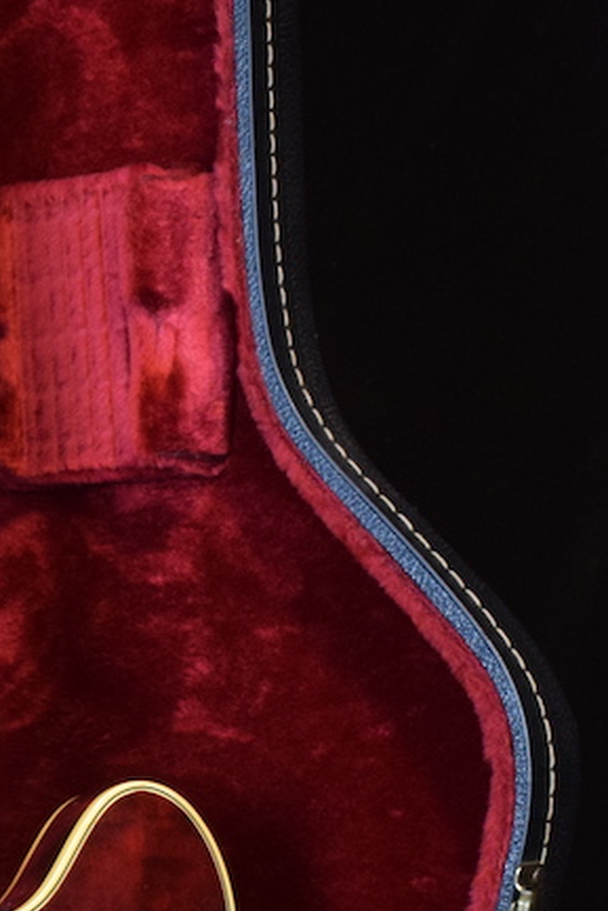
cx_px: -288
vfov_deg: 15.1
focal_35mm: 135
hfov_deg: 9.9
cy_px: 776
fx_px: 3417
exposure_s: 1/30
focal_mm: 26
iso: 1400
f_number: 4
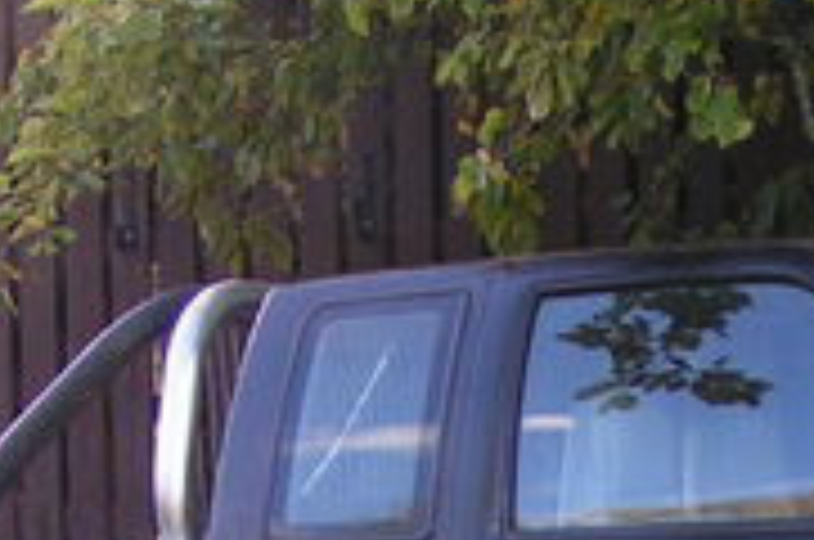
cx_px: 666
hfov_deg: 14.6
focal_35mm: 140
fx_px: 3160
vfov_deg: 9.5
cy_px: 796
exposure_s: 1/60
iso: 50
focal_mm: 5.8
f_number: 4
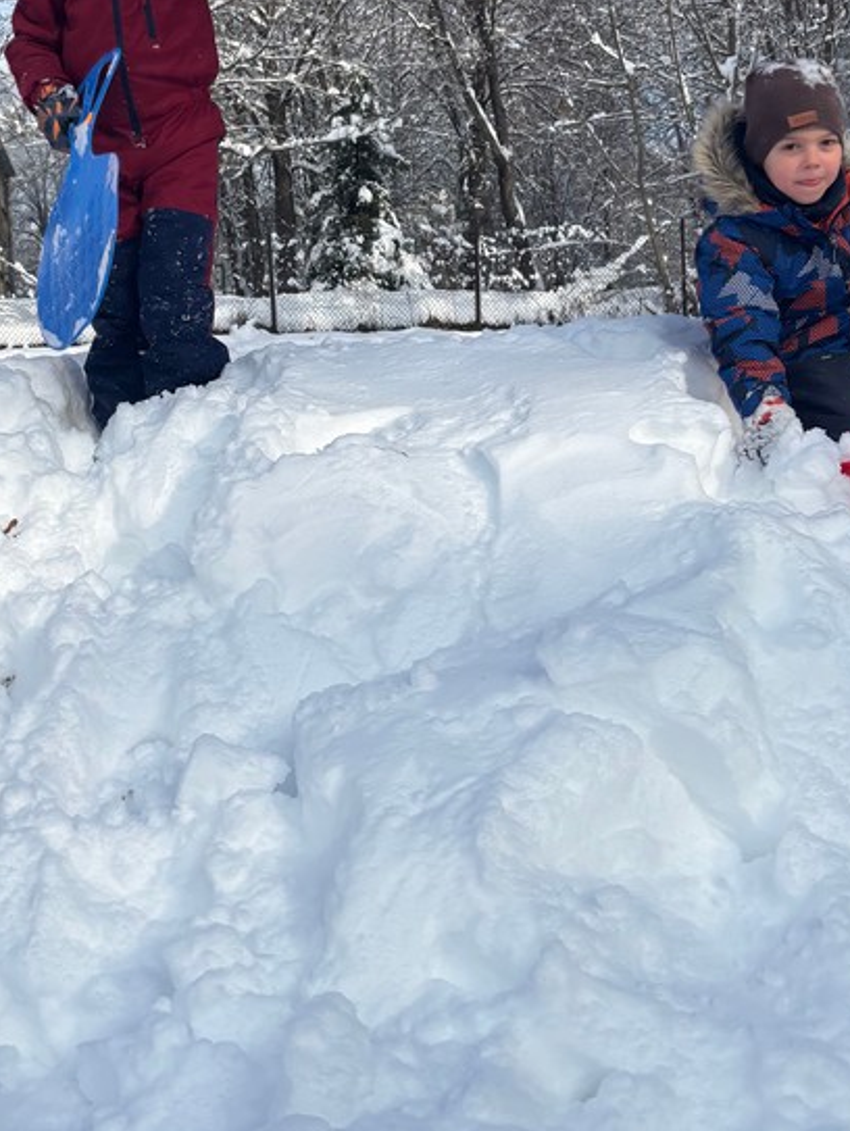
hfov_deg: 29.6
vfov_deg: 38.7
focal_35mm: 49
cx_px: 312
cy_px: 448
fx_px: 1602
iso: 50
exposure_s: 1/4255
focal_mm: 5.96
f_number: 1.6
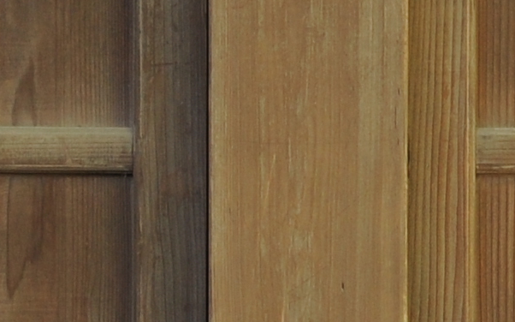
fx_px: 5341
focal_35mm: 381
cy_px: 605
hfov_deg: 5.5
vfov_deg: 3.4
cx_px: 297
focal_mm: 35
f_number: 4
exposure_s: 1/15
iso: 200
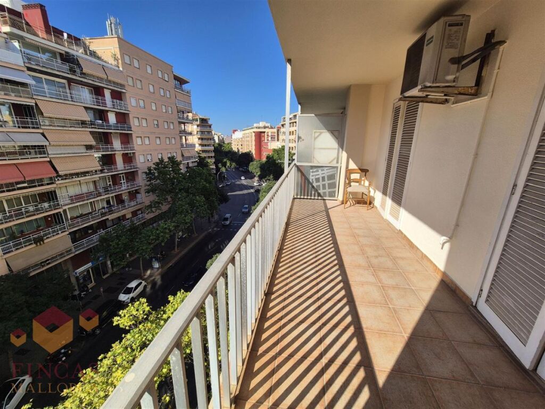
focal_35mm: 13
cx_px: 272
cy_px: 204
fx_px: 205
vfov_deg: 89.9
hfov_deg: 106.2
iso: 50
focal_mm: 2.2
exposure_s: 1/1996
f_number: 2.2
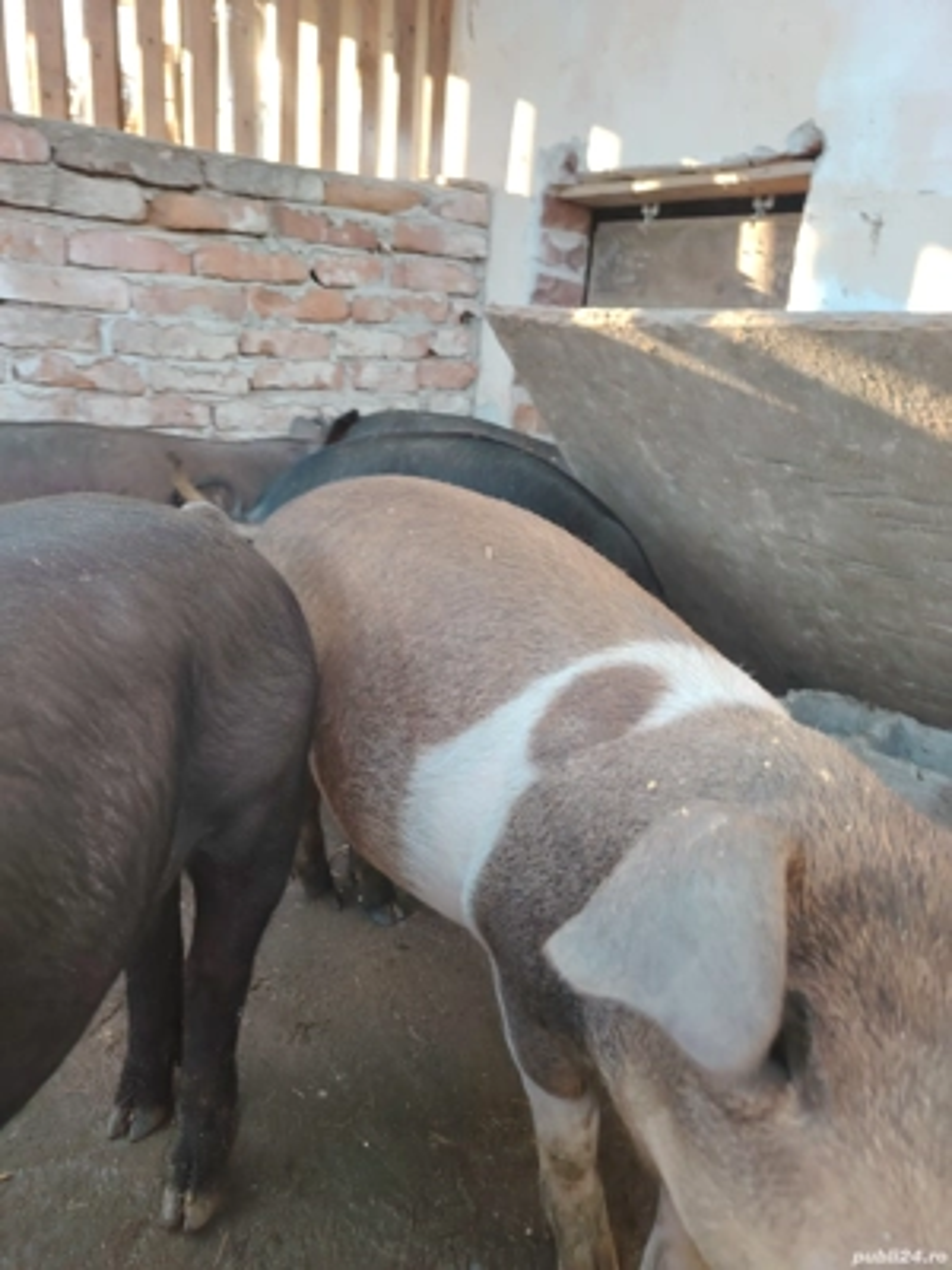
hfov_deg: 56.8
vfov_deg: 71.6
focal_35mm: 24
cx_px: 476
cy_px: 635
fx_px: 880
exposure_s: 1/100
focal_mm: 5.25
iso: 142
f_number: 1.75
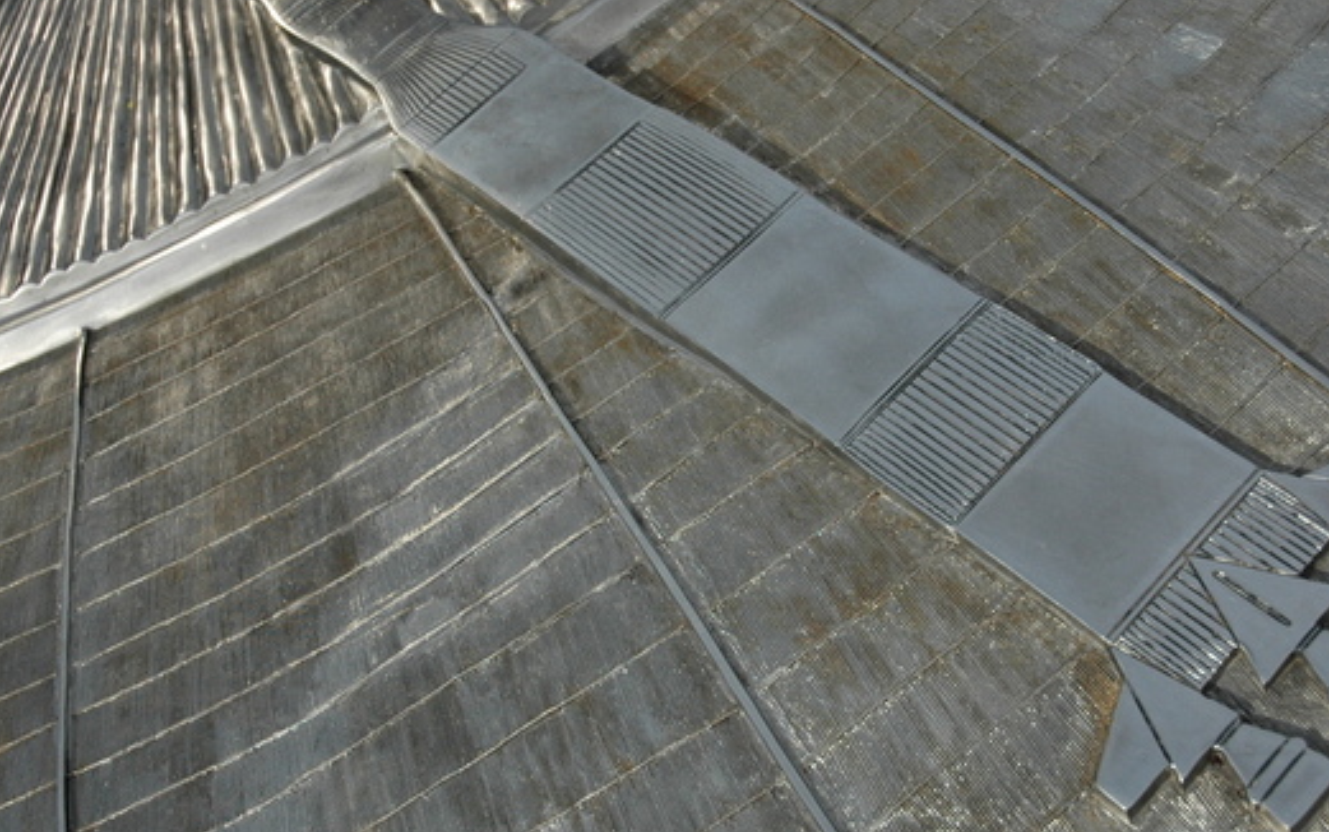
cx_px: 768
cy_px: 373
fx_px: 1726
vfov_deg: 27.1
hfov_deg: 42.0
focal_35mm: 48
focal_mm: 25
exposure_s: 1/2000
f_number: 6.3
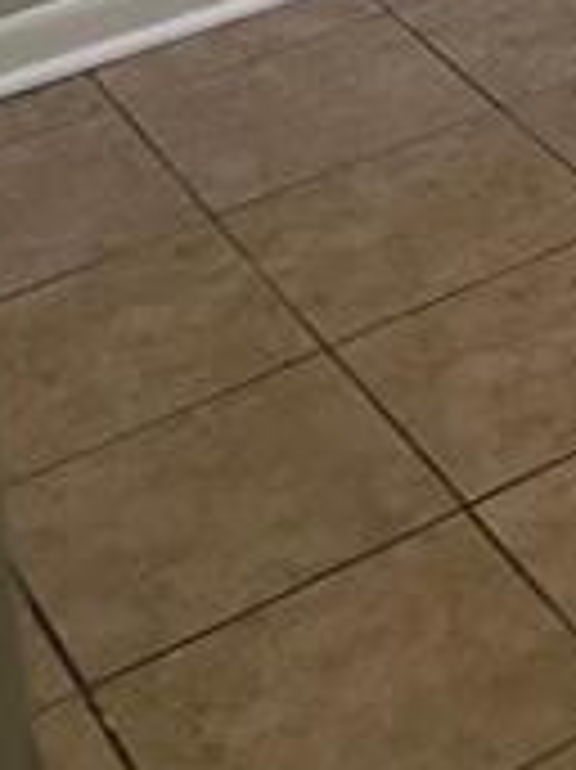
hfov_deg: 11.1
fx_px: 2599
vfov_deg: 13.8
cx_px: 1256
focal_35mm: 117
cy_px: -847
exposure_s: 1/120
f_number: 1.5
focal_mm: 5.7
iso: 100
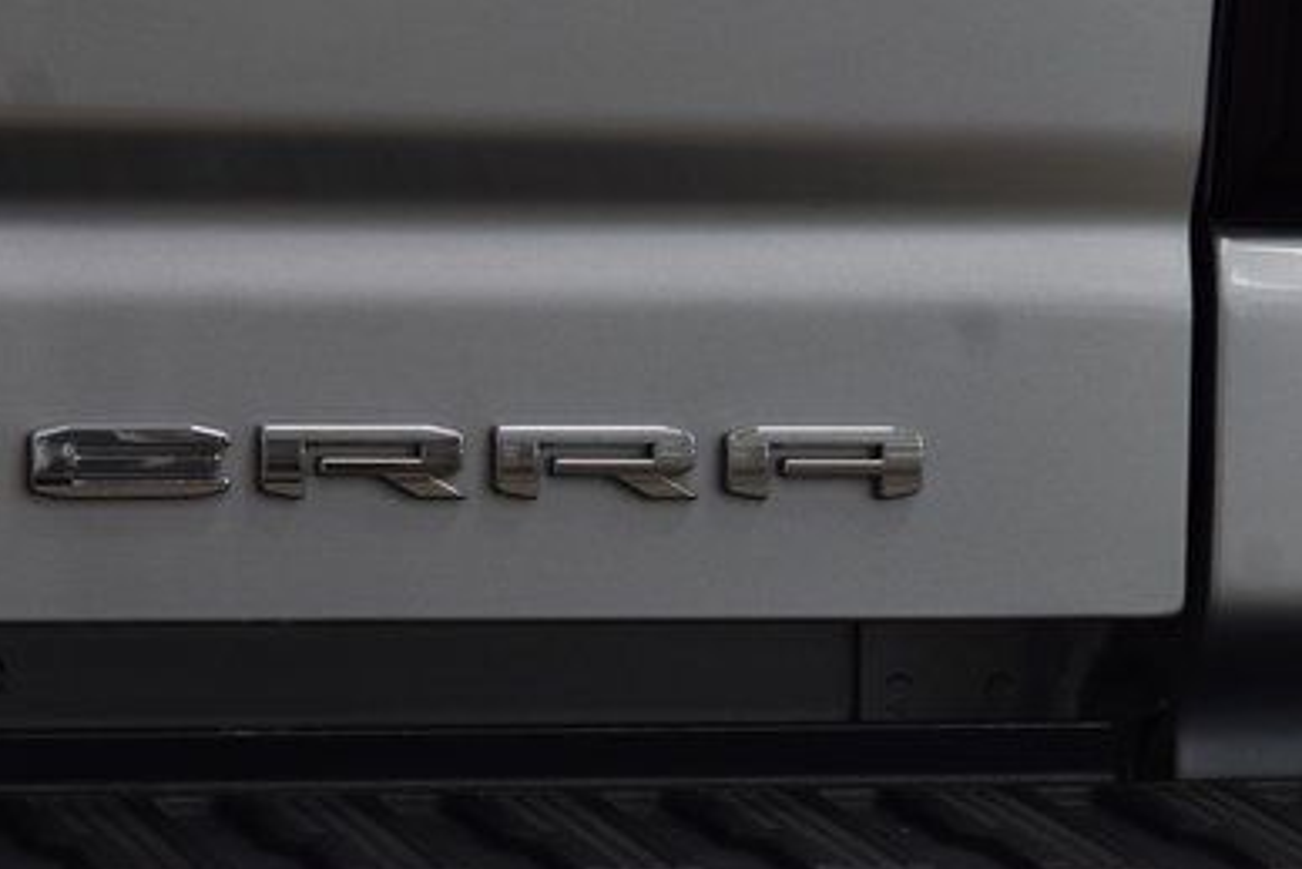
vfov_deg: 7.9
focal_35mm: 173
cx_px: 295
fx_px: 6259
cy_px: 391
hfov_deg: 11.8
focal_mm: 70
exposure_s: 1/30
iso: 640
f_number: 7.1
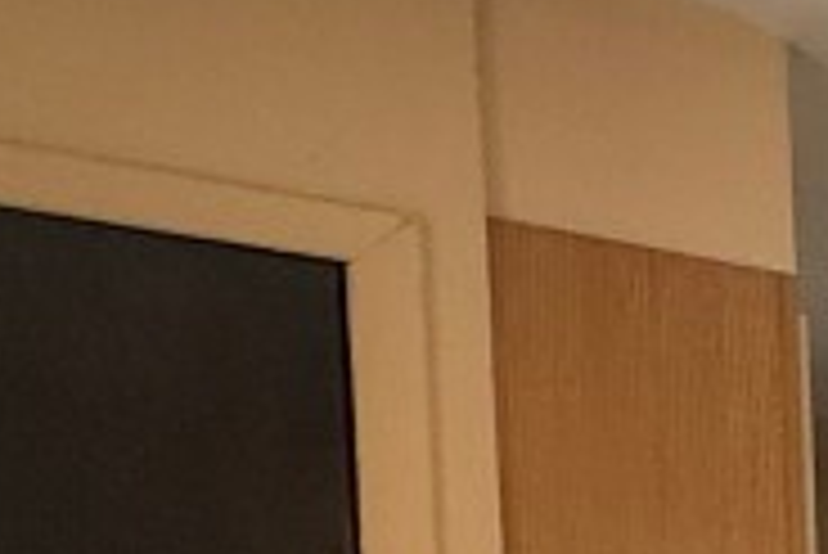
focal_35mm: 81
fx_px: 1864
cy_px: 901
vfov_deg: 15.2
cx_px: 1800
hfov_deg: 16.5
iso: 320
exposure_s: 1/99
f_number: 2.2
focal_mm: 2.22
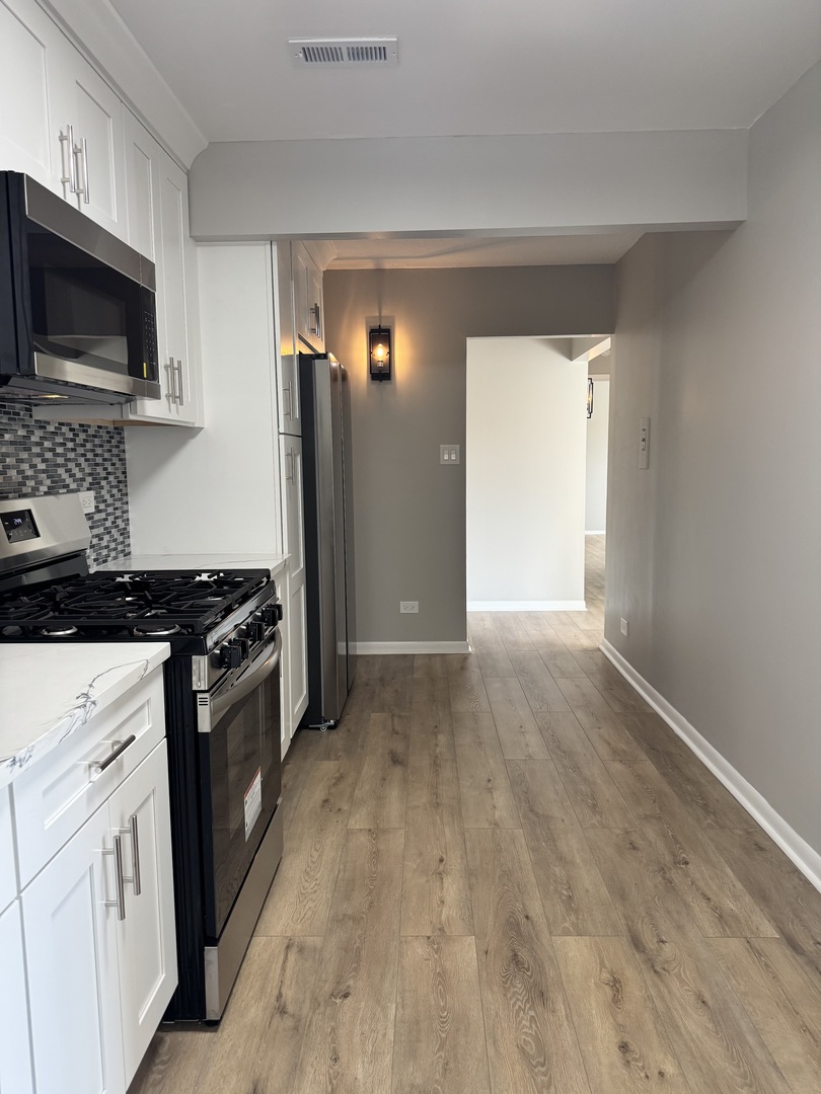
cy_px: 547
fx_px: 759
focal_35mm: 24
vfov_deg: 71.6
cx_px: 410
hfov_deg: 56.8
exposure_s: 1/120
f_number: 1.78
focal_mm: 6.76
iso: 200
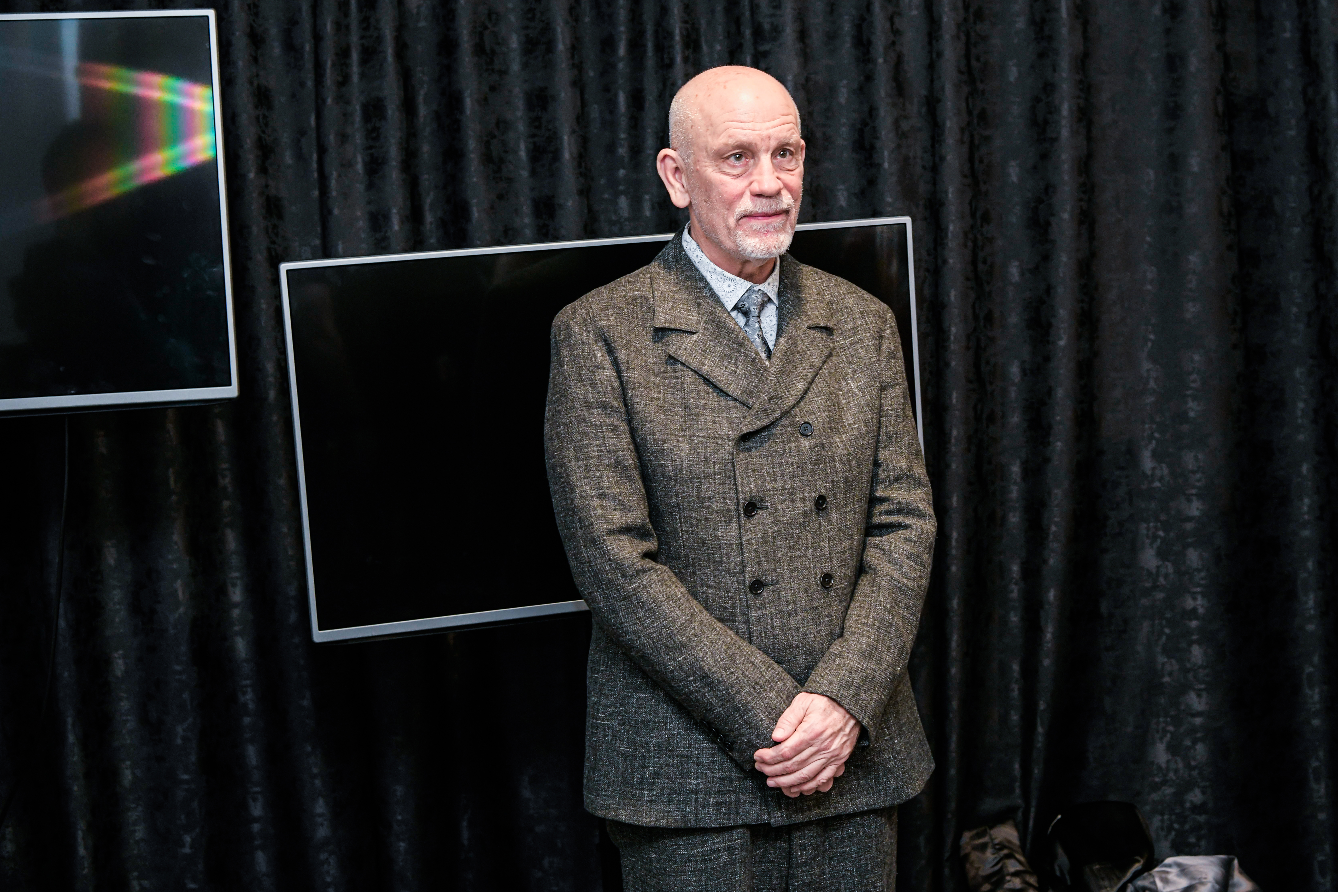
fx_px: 1710
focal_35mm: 46
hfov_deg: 42.7
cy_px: 446
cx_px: 669
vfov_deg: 29.2
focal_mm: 46
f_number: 4
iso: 1600
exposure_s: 1/80
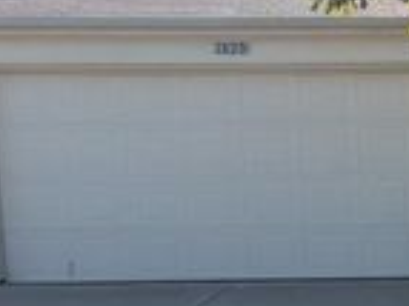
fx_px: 1074
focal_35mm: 91
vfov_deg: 15.7
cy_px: 345
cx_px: 523
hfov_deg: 19.9
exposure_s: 1/2137
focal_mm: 5.1
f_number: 1.6
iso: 50
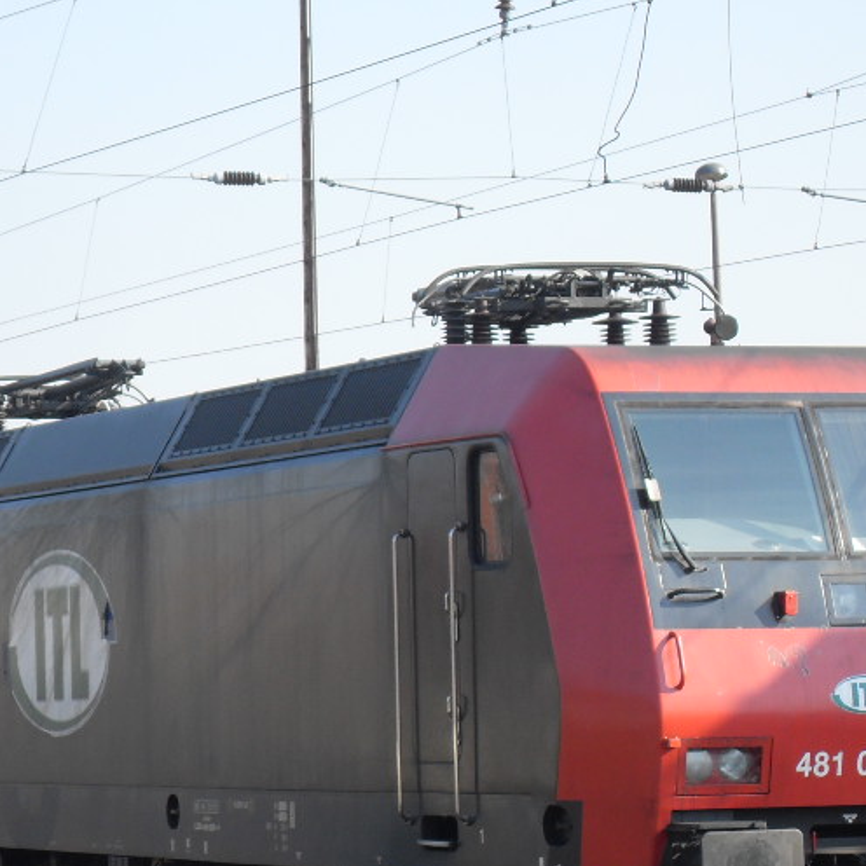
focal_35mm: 186
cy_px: 571
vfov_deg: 9.4
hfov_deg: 9.4
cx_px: 265
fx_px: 5265
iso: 100
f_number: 5.2
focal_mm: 18.1
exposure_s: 1/180
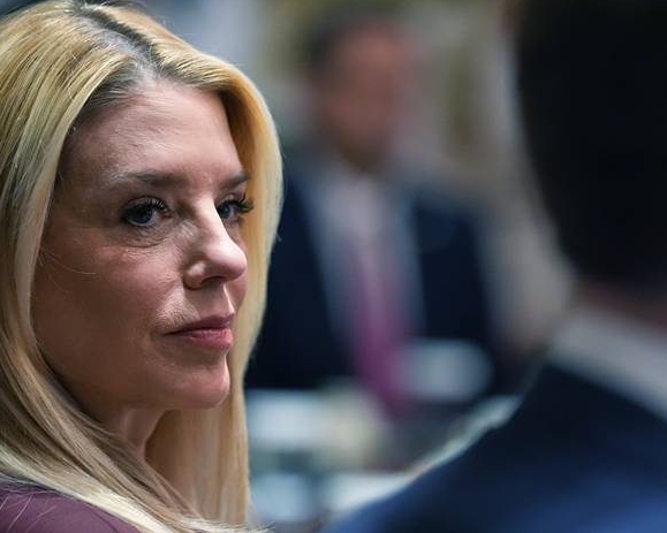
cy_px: 265
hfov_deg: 9.2
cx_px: 310
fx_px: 4145
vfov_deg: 7.4
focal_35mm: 210
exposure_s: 1/200
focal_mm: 185
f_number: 3.5
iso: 5000
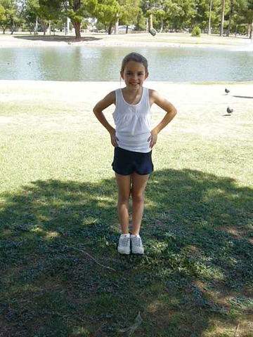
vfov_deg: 42.1
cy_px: 168
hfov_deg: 32.2
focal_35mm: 45
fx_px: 439
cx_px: 126
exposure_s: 1/500
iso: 80
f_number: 6.3
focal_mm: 7.5
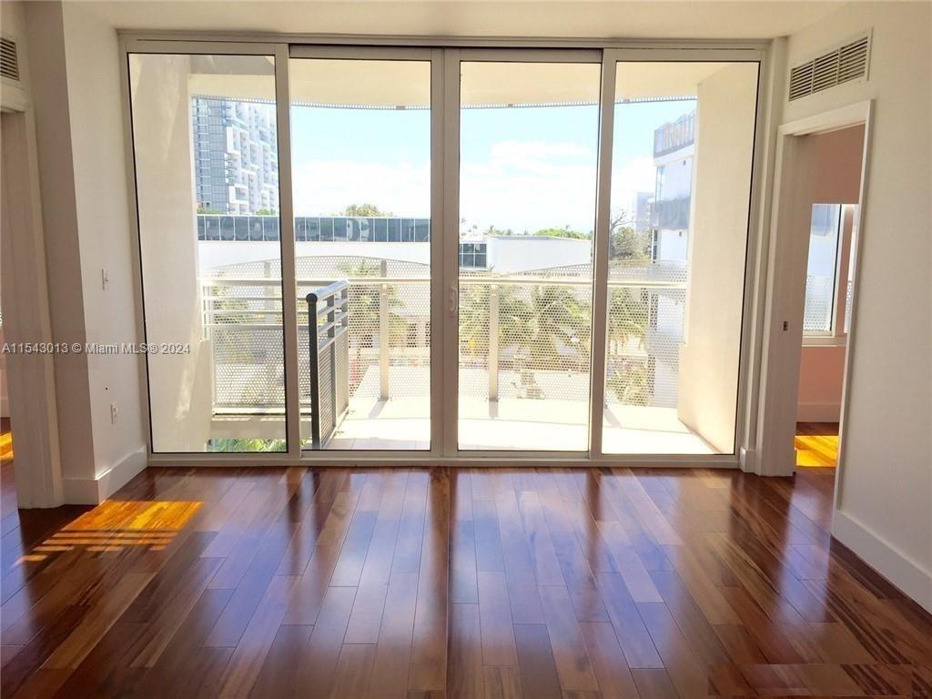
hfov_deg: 61.7
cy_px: 350
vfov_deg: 48.2
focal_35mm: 29
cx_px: 466
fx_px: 781
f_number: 2.2
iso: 32
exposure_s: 1/319
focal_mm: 4.15
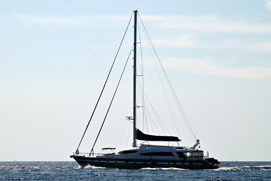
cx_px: 136
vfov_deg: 8.9
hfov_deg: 13.2
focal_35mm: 155
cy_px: 90
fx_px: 1167
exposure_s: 1/160
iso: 110
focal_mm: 155
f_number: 29
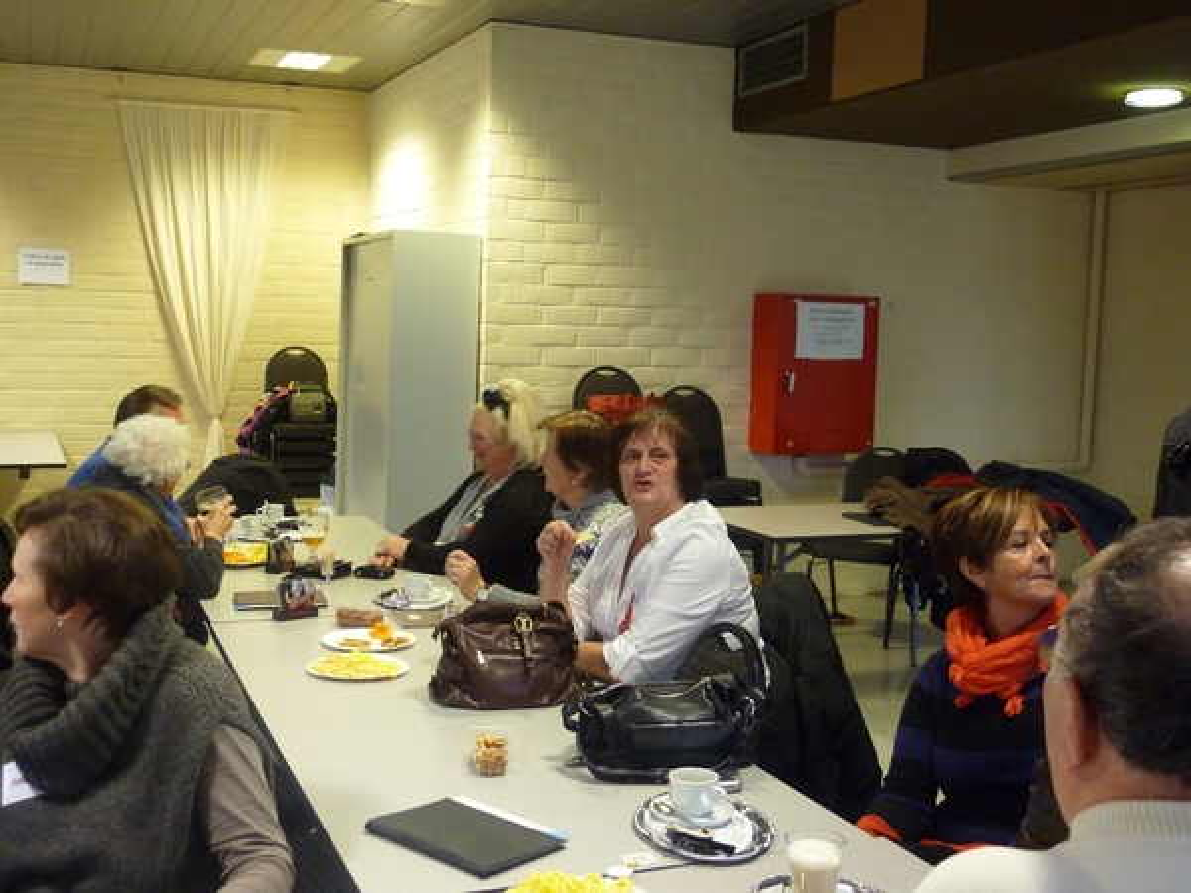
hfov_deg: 47.9
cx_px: 596
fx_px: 1342
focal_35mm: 39
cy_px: 446
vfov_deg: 36.8
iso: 400
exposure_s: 1/20
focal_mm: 6.9
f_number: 3
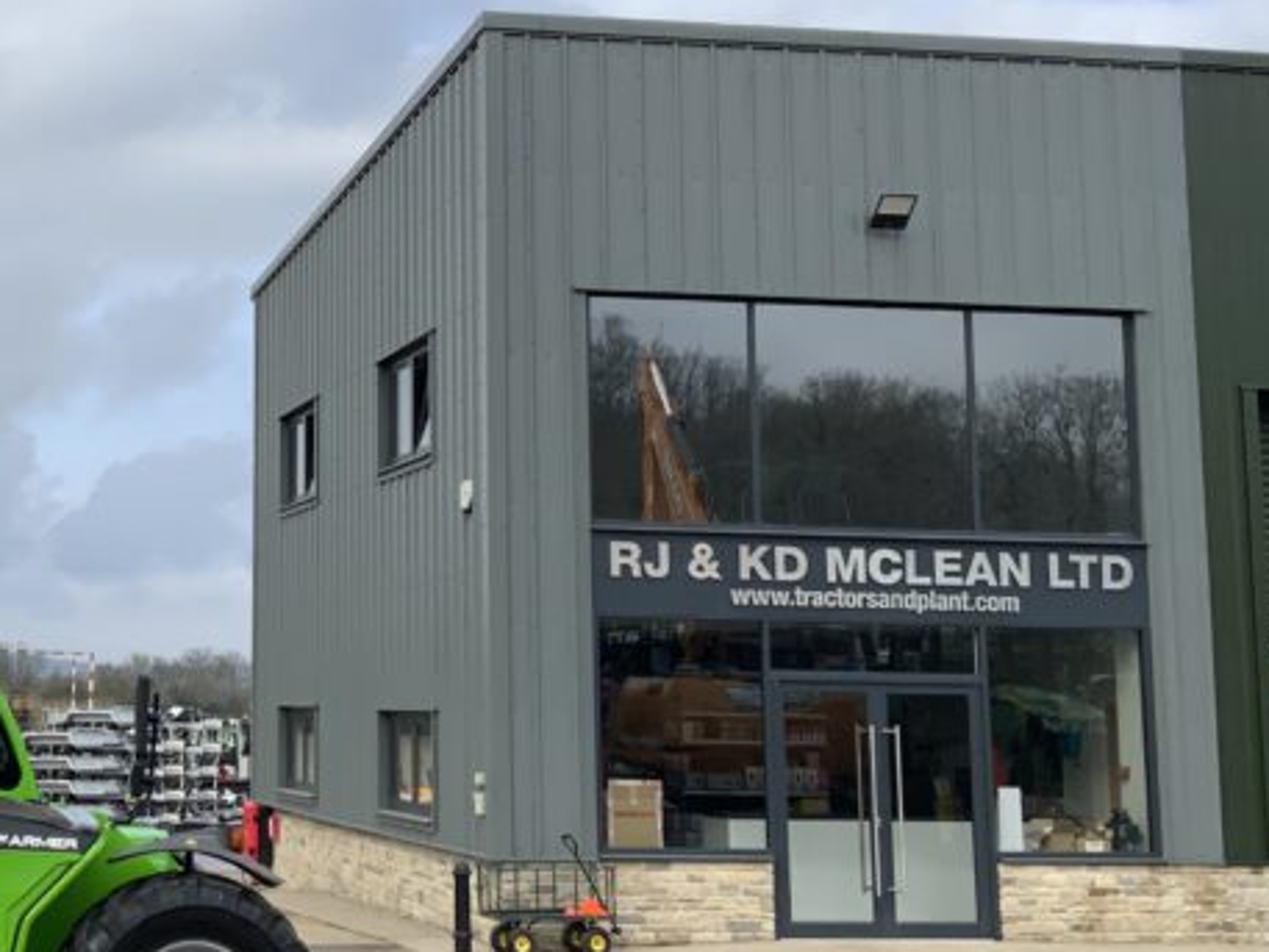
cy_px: 341
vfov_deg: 22.5
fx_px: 2383
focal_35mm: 65
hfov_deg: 28.9
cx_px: 175
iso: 16
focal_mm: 3
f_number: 1.8
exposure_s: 1/599
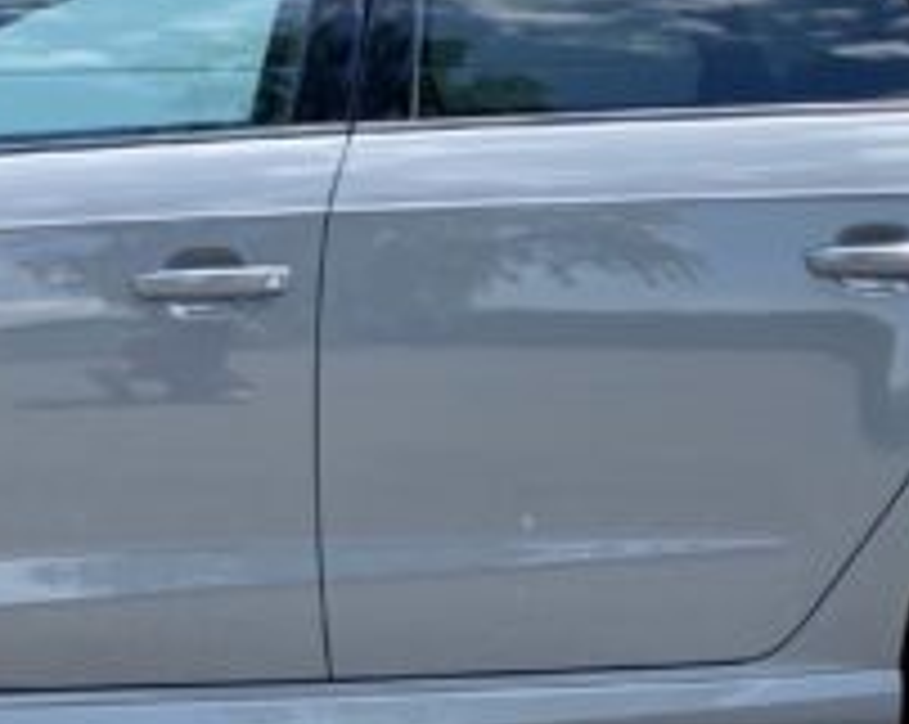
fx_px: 2364
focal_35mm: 88
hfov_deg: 21.4
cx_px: 148
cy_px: 38
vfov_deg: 17.1
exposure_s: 1/573
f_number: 1.8
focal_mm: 4.25
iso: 25
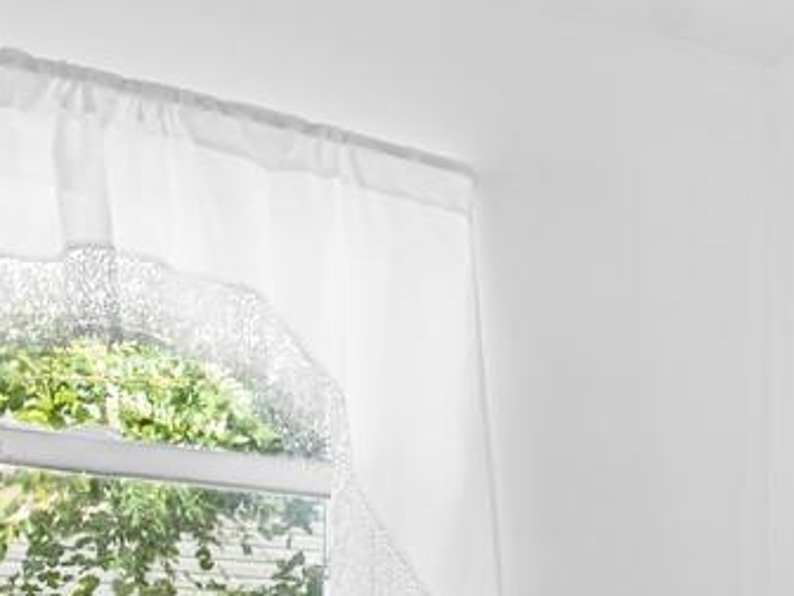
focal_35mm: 82
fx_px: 1881
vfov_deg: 16.8
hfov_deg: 18.9
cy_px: 817
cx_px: 1390
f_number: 10
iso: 400
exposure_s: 1/2
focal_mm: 14
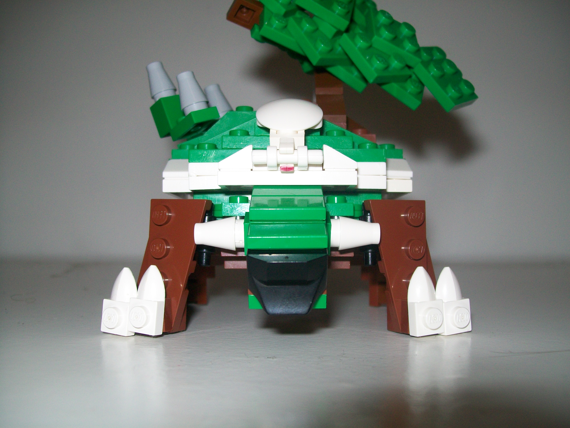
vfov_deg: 39.7
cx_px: 285
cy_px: 214
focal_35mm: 36
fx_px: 593
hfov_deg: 51.4
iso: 64
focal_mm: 6
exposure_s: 1/60
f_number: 2.7
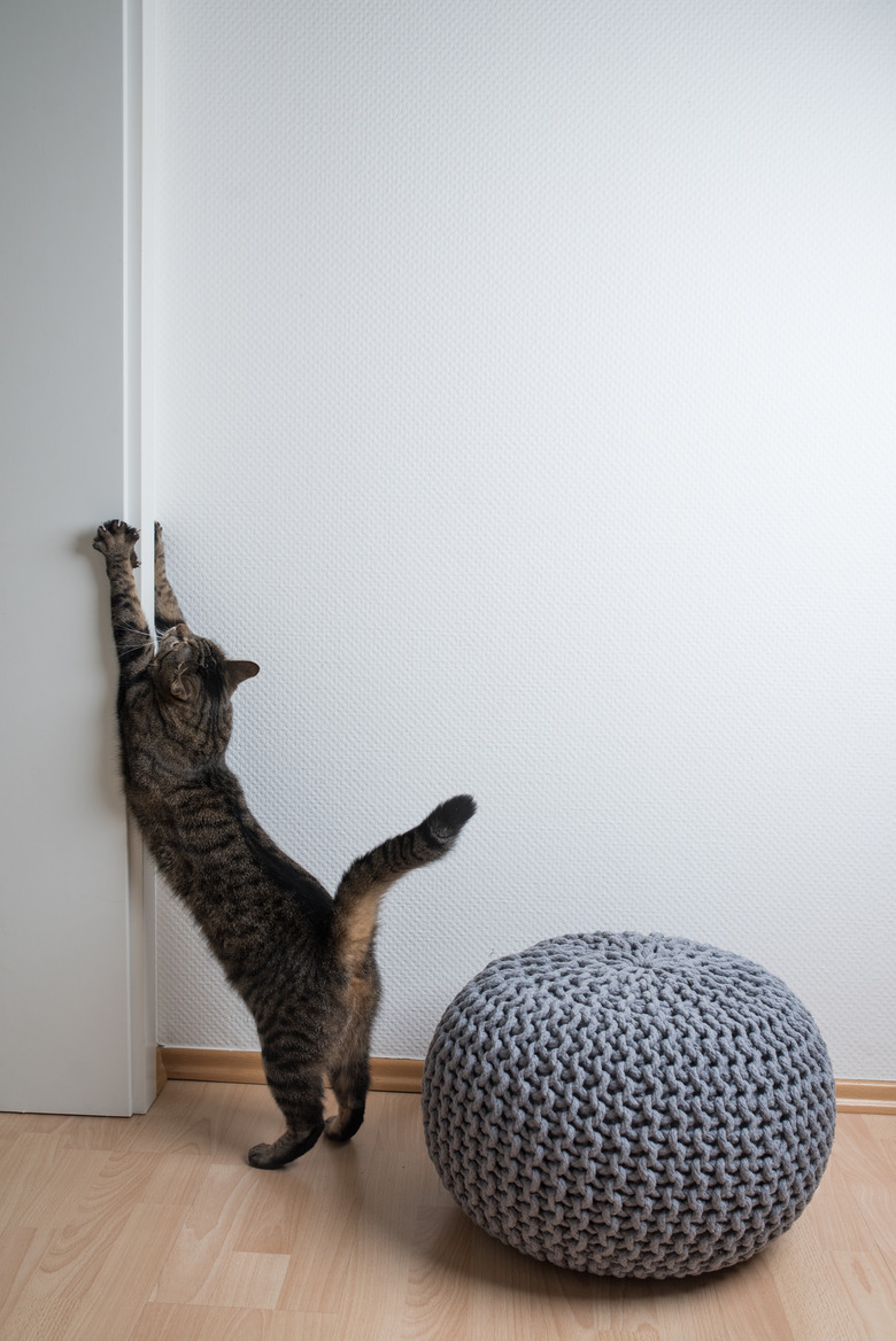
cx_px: 448
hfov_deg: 37.9
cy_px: 670
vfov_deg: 54.4
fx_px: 1305
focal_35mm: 35
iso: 200
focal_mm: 35
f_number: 5.6
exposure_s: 1/200
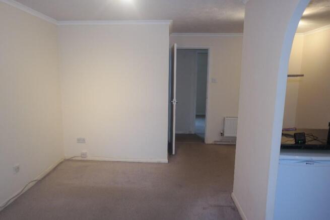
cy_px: 110
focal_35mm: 24
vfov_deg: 53.2
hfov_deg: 73.7
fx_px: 220
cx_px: 165
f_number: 2.4
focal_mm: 16
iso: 200
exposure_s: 1/30
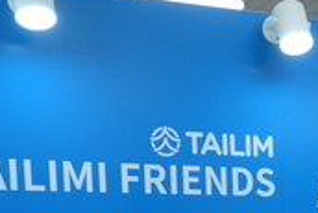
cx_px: 472
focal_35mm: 115
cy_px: 372
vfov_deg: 11.2
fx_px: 1017
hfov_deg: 16.3
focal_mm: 31
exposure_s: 1/160
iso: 500
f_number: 4
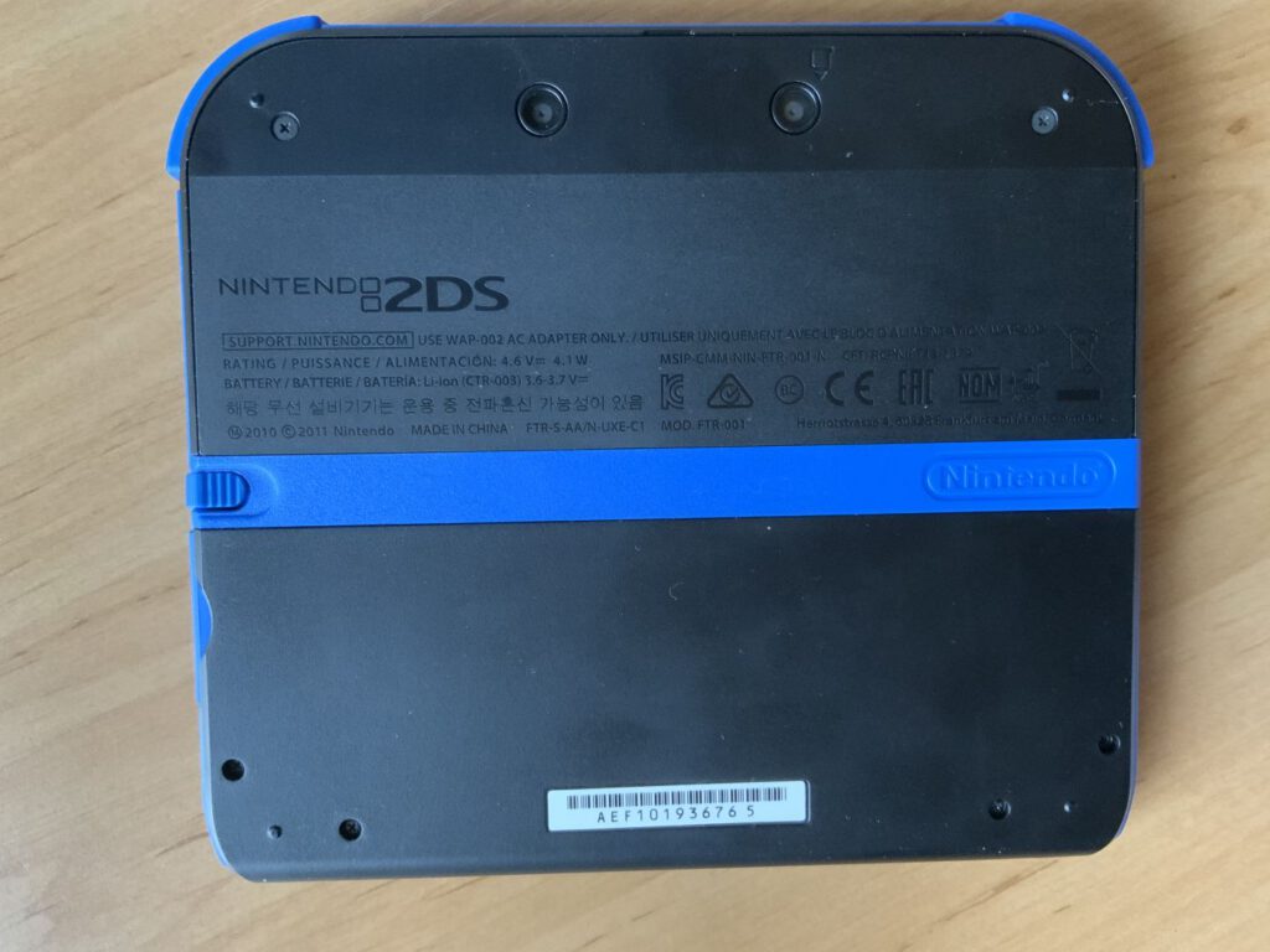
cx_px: 635
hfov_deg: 61.7
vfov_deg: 48.2
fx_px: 1064
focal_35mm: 29
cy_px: 476
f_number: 1.8
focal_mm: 3
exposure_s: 1/30
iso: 400
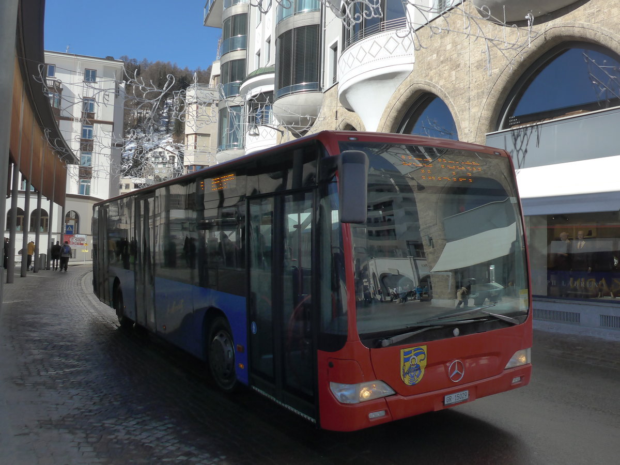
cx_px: 310
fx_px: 519
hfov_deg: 61.7
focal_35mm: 29
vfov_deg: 48.2
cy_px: 232
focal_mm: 6
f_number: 4.5
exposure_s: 1/800
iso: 160
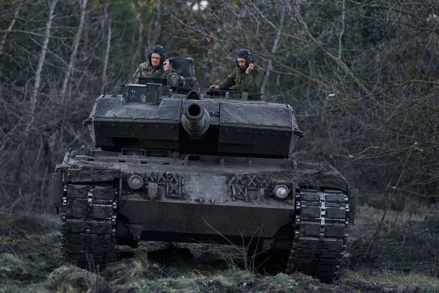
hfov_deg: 15.2
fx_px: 1646
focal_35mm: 135
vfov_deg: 10.2
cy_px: 146
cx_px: 220
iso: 125
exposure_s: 1/500
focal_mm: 135
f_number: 1.8
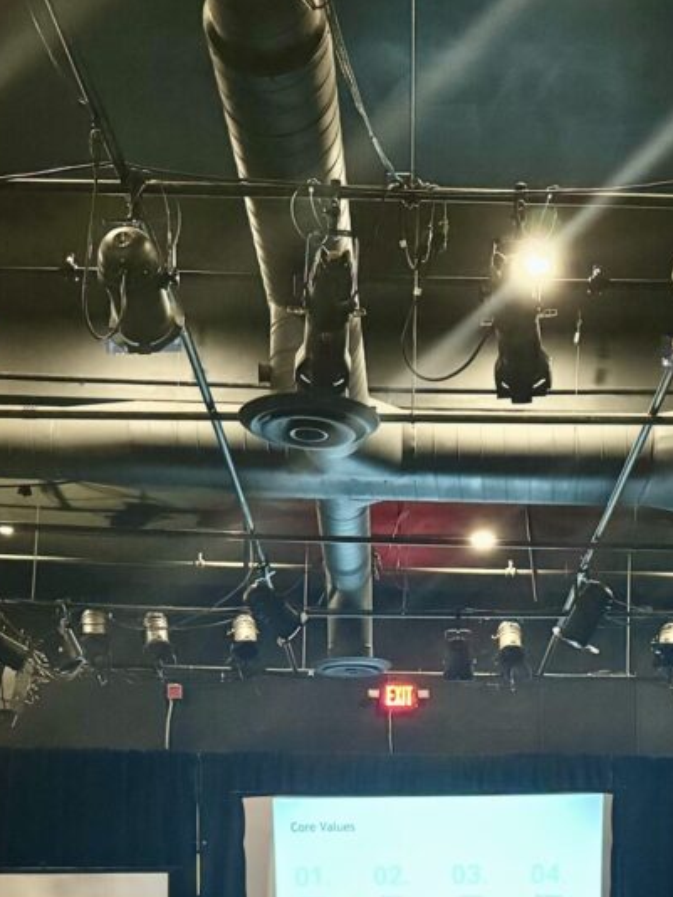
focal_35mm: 46
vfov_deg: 37.8
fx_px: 1191
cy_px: 843
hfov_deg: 31.5
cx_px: 384
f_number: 1.78
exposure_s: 1/24
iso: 1600
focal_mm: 6.76
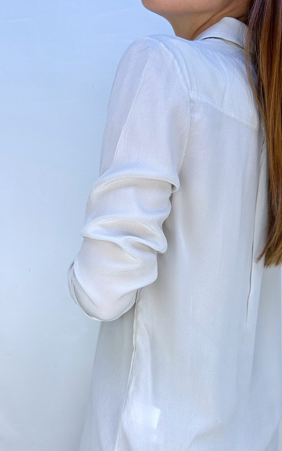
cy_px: 302
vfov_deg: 54.2
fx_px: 430
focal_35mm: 35
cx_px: 176
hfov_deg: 36.1
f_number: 1.78
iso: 80
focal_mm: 6.86
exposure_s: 1/366
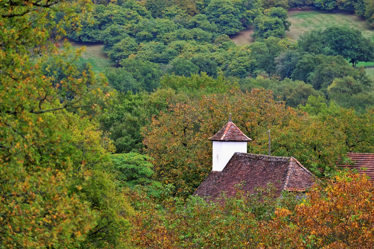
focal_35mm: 234
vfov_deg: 5.9
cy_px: 124
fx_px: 2431
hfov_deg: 8.8
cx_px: 187
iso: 3200
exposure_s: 1/1000
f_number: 4.5
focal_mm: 156.1
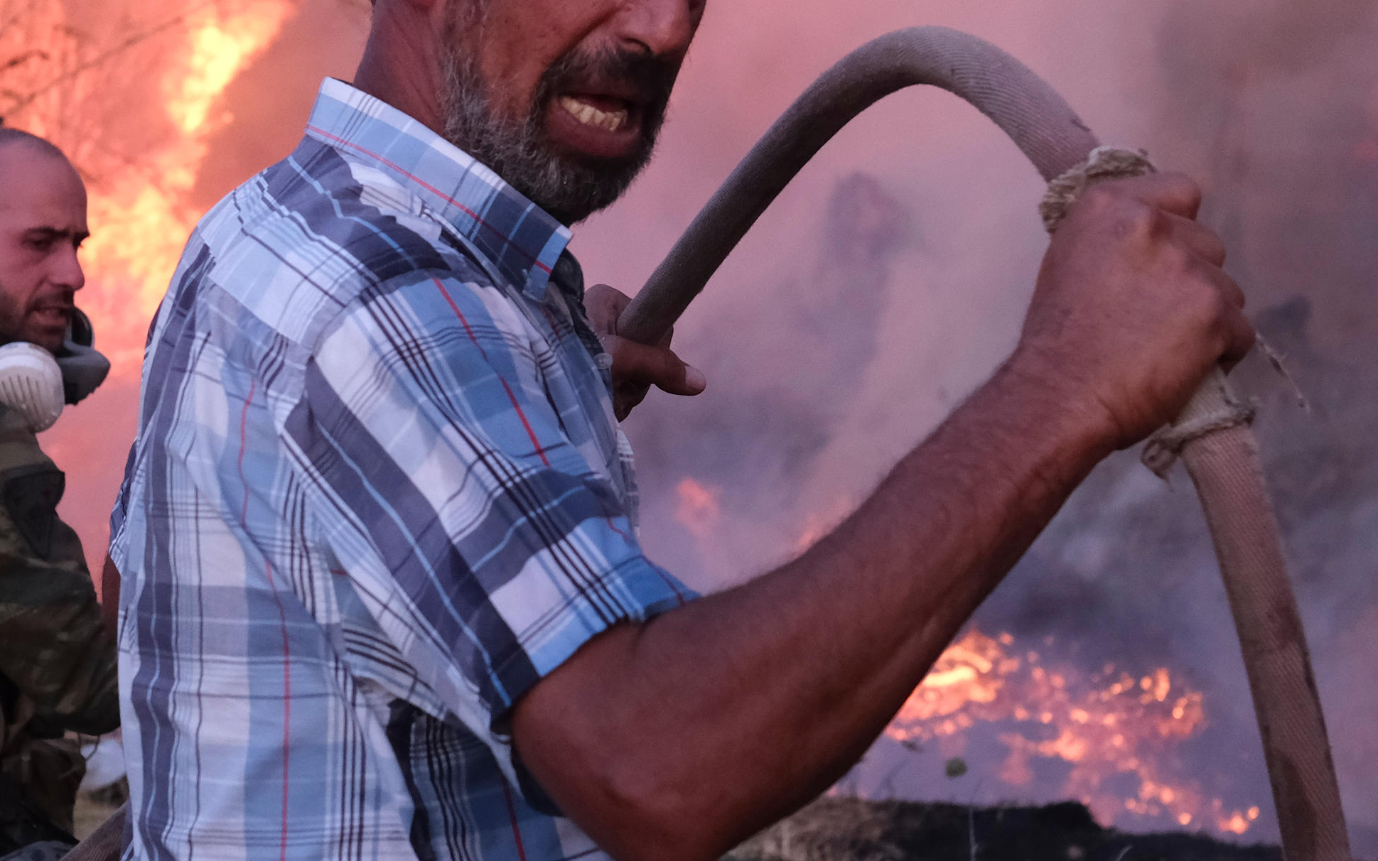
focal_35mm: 92
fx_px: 3455
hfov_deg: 22.5
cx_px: 547
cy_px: 271
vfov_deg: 14.2
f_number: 2.8
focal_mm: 23
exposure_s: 1/1700
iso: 1600
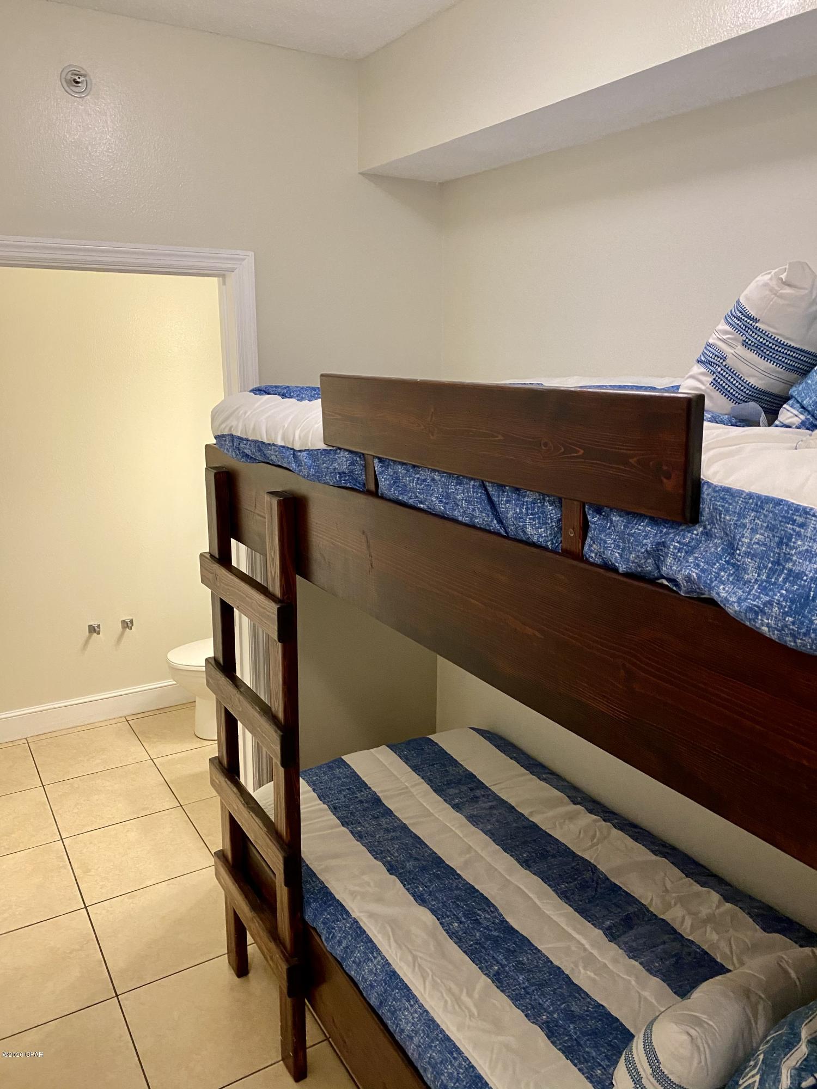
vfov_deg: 67.3
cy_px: 544
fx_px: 818
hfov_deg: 53.1
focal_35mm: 26
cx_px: 408
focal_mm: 4.25
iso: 320
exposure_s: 1/60
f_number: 1.8
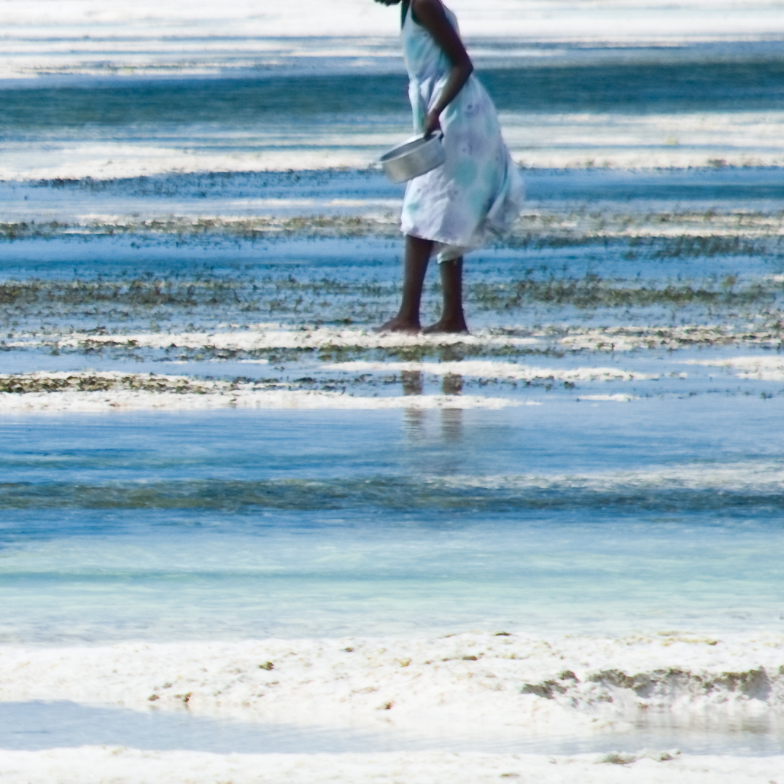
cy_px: 387
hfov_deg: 2.8
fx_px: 15900
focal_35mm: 621
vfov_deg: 2.8
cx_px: -554
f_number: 5.6
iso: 100
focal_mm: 135
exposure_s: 1/125
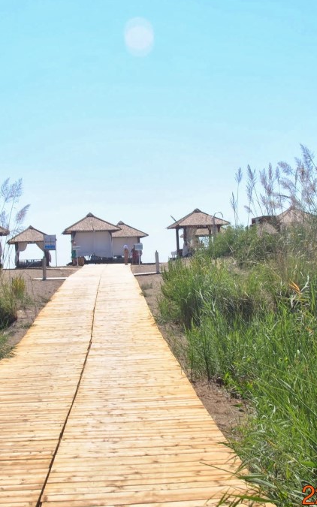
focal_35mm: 52
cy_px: 250
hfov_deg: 24.9
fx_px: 719
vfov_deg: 38.9
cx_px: 166
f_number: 8
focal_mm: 20
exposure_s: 1/250
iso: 100
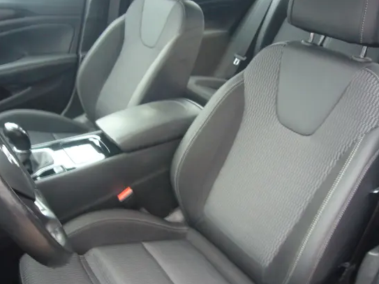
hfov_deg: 55.3
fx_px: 361
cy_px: 156
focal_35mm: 33
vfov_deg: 42.9
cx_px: 177
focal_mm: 4.6
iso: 200
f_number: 2.8
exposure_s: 1/13
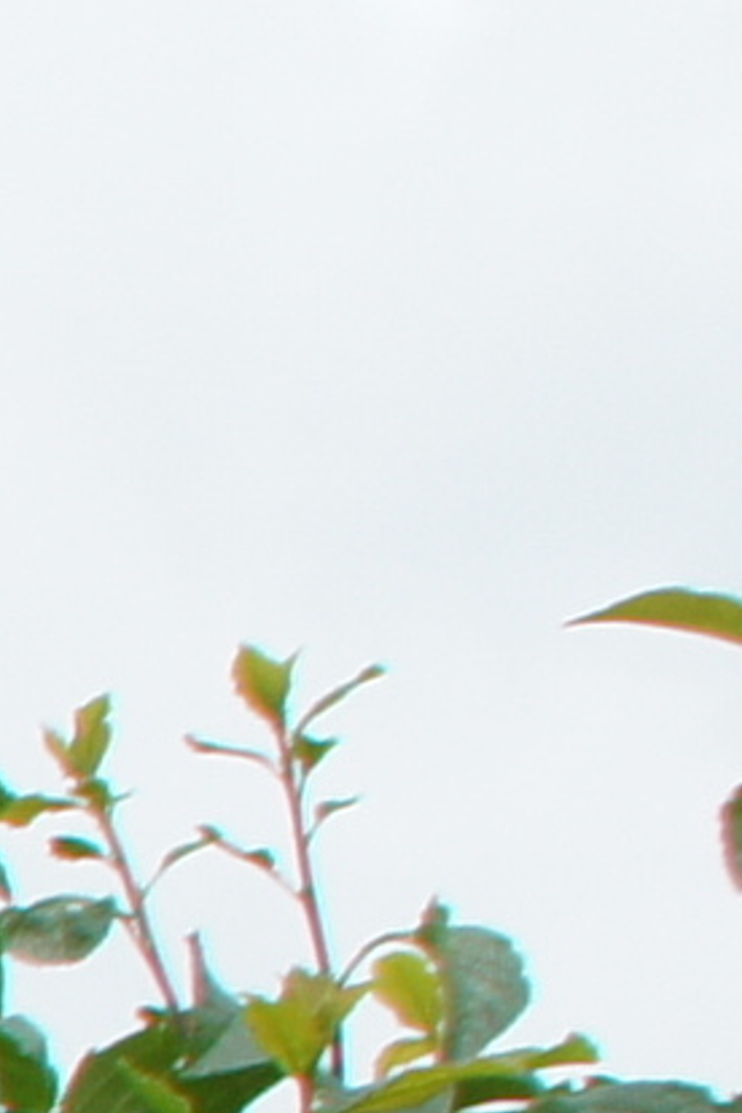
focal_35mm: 366
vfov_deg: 5.4
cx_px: -5302
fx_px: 11315
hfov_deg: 3.0
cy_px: 3000
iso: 200
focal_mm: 22
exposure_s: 1/200
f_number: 10
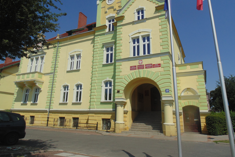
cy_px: 70
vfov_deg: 51.2
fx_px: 163
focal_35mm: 25
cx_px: 117
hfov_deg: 71.5
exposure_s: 1/250
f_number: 9.7
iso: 80
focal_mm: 4.3
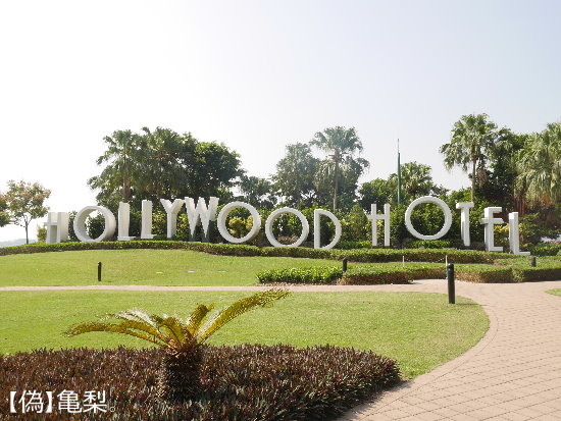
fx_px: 519
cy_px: 210
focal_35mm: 32
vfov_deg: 44.2
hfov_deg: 56.8
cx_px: 280
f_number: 11
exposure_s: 1/125
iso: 200
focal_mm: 16
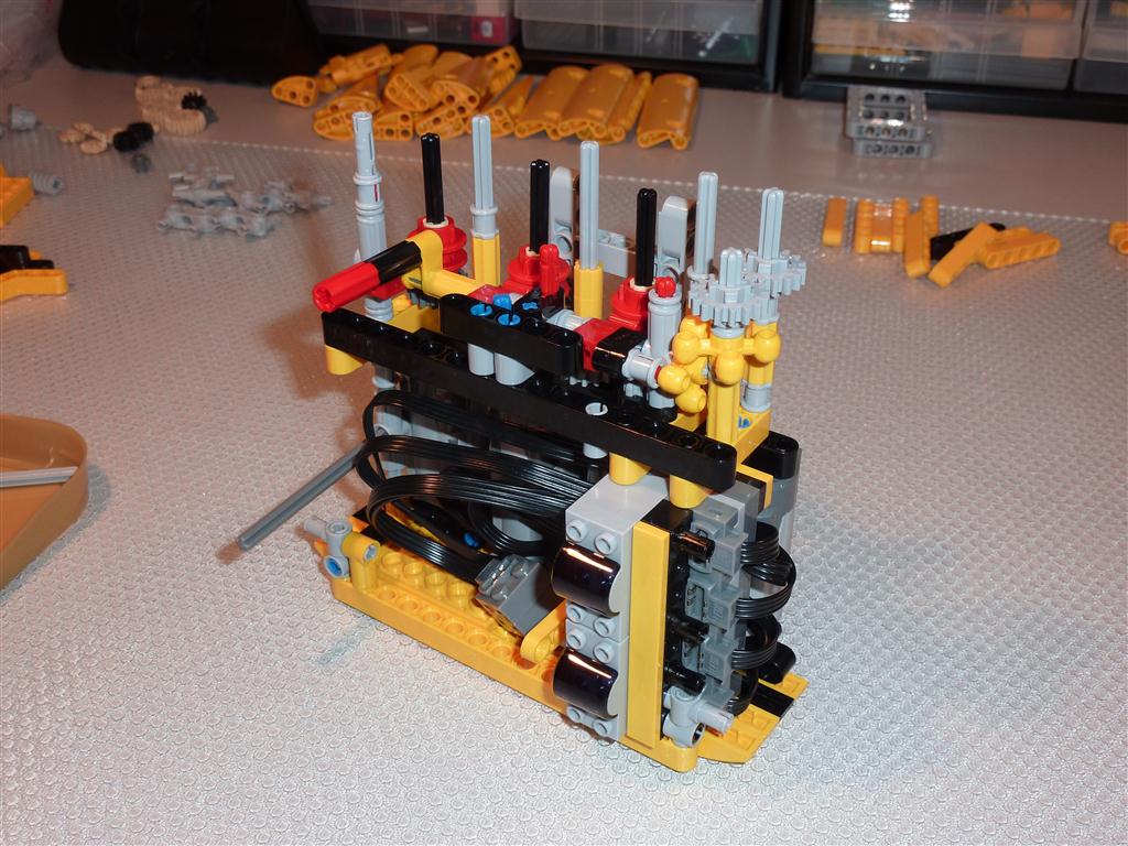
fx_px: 1303
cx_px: 564
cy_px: 423
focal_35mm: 40
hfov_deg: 46.8
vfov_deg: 36.0
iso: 100
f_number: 3.6
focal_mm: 6.5
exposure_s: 1/30
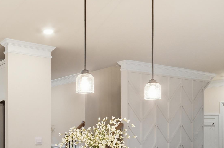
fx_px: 255
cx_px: 9
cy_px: 127
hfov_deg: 42.2
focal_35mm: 41
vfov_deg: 31.3
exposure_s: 1/20
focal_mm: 12
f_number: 9
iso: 250
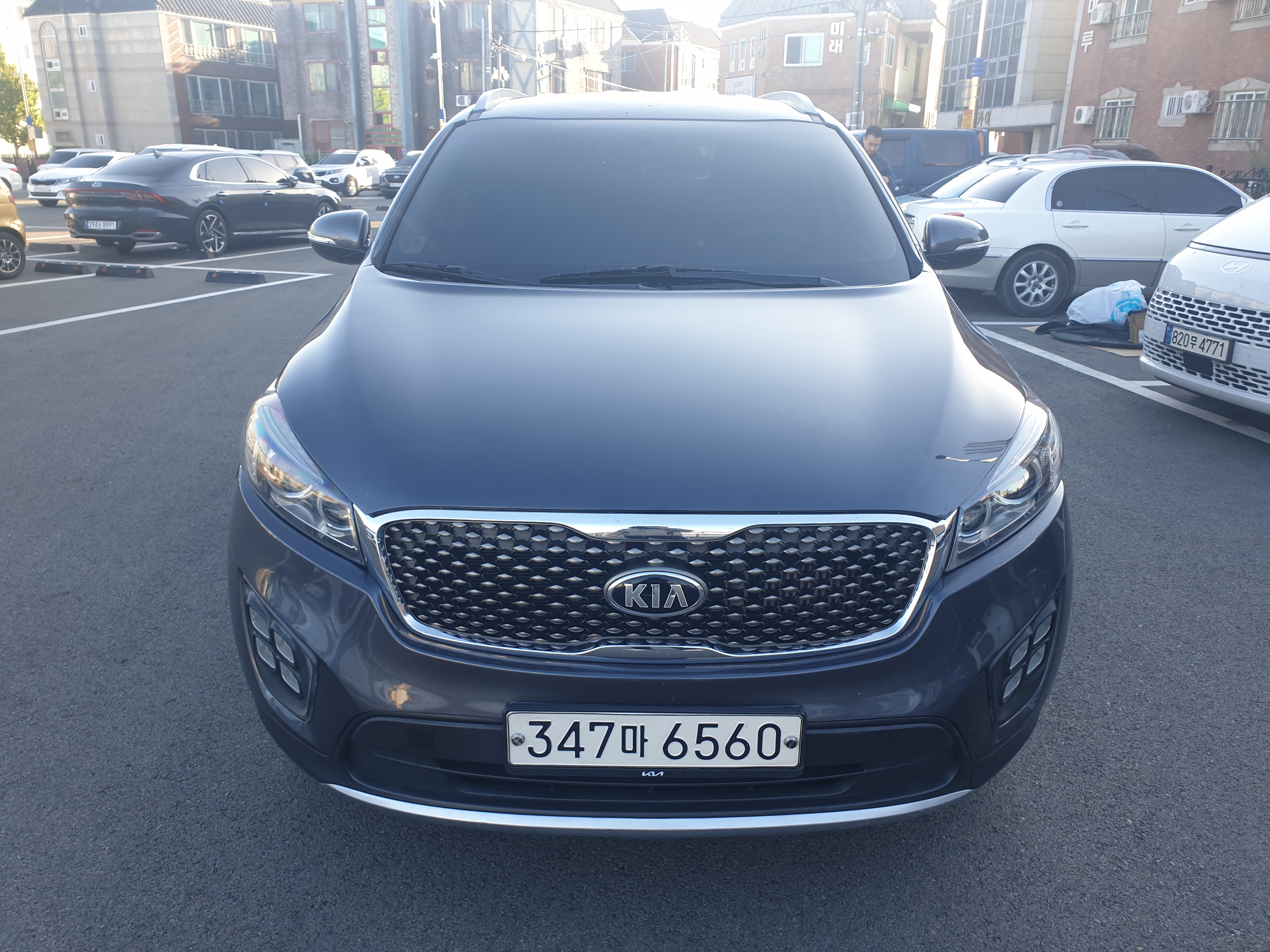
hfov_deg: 67.3
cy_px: 476
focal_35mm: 26
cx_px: 635
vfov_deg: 53.1
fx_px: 954
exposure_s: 1/151
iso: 50
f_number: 2.4
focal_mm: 4.3
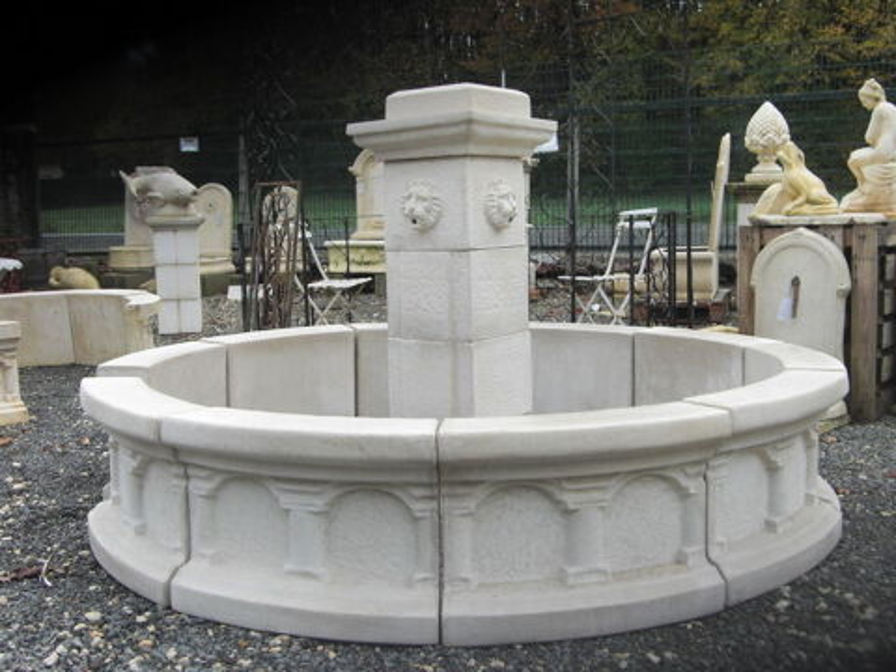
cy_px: 336
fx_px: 1009
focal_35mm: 39
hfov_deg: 47.9
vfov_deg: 36.8
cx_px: 448
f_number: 3
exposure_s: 1/200
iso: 50
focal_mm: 6.9
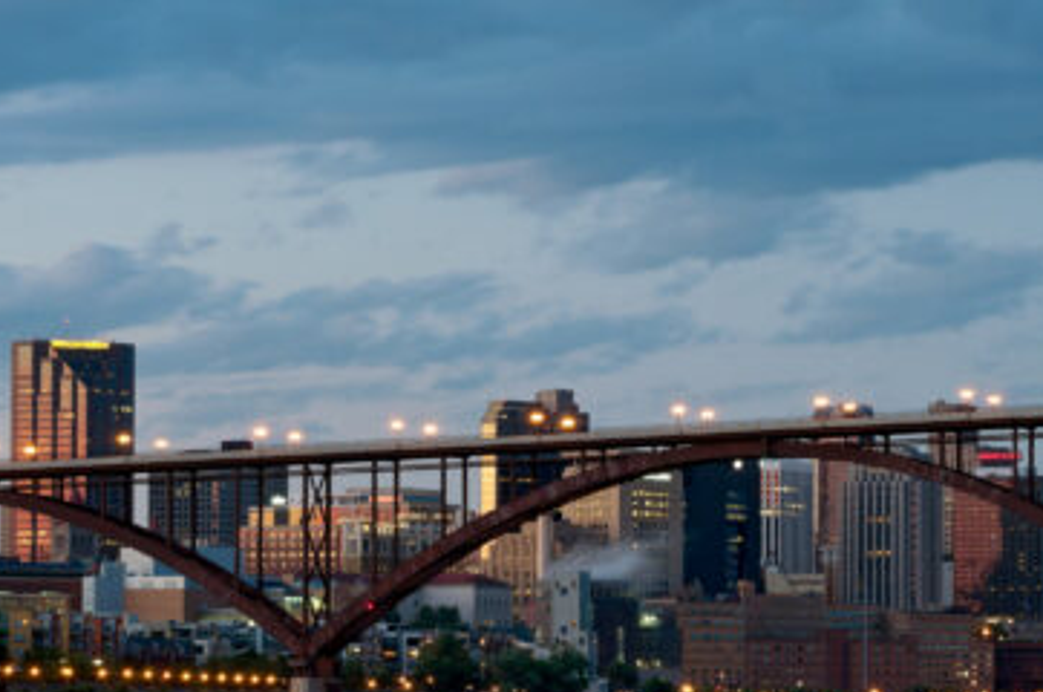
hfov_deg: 9.7
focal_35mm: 212
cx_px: 530
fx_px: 6131
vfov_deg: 6.5
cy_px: 516
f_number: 13
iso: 100
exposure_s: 3
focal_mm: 80
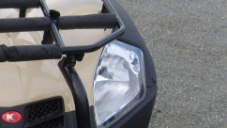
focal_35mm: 101
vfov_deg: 11.9
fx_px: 608
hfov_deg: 19.7
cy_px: 99
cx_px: -59
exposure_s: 1/350
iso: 80
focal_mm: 7.4
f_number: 2.8
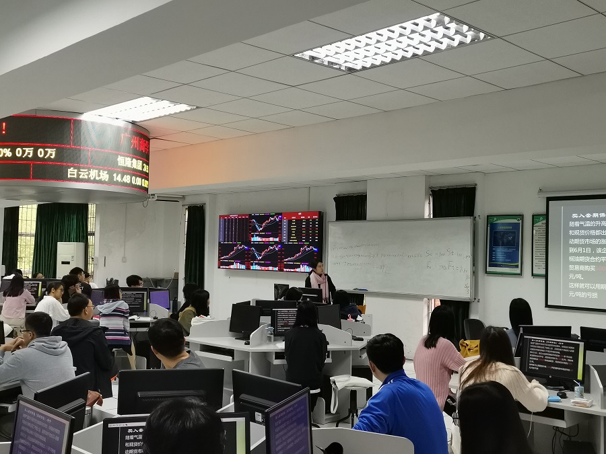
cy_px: 227
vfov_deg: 36.8
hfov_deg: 47.9
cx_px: 303
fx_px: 683
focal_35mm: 39
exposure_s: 1/100
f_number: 1.8
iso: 250
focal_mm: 4.75
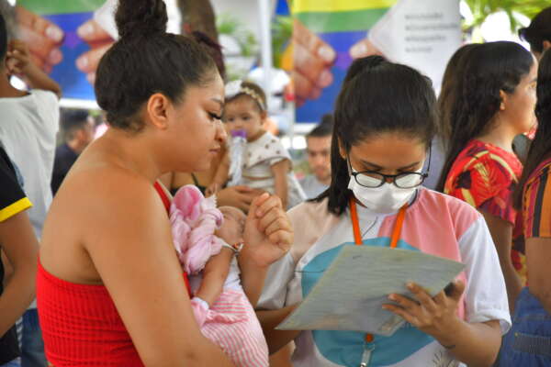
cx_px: 276
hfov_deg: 18.9
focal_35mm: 108
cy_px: 184
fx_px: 1653
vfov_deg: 12.7
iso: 500
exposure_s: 1/500
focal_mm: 72
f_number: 4
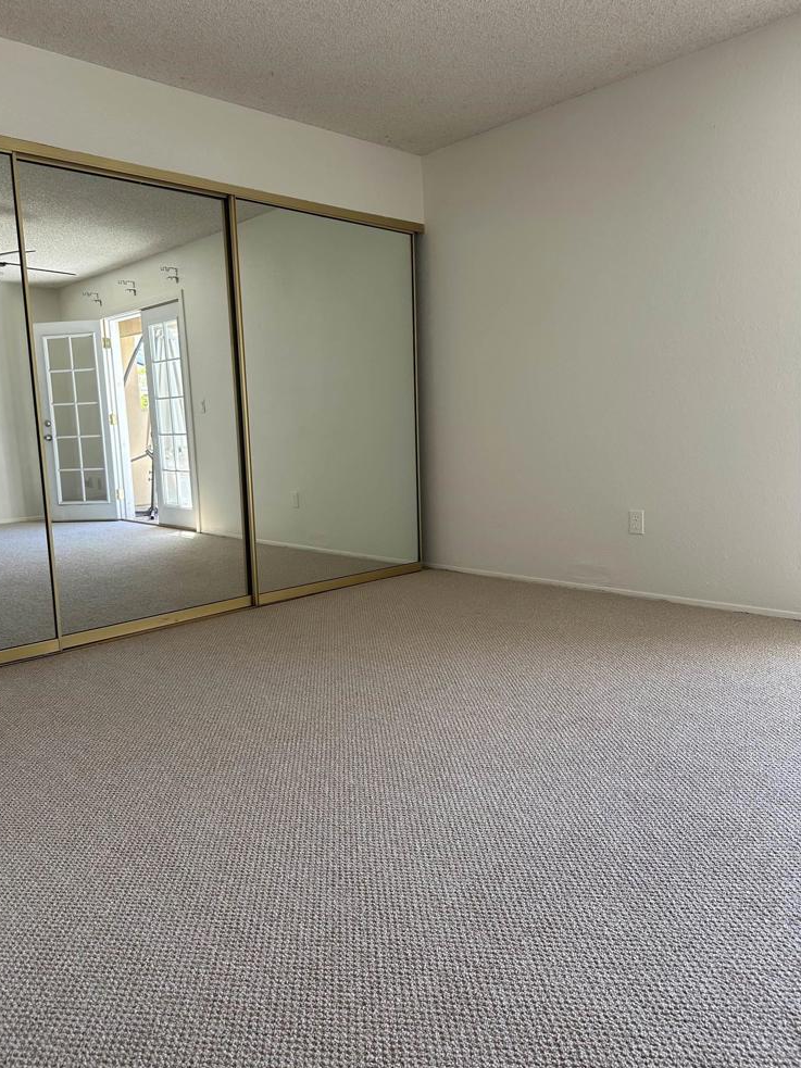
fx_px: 771
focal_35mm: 25
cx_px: 385
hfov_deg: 54.9
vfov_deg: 69.4
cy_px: 530
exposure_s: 1/129
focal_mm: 6.86
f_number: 1.78
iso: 100
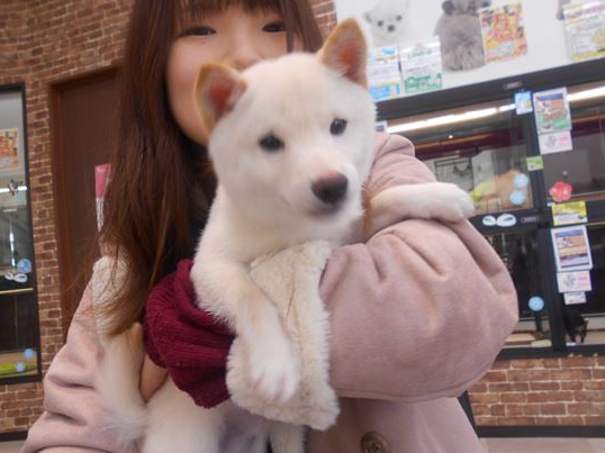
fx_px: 507
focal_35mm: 29
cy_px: 237
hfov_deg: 61.7
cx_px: 288
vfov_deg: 48.2
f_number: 3.2
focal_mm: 4.6
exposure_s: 1/30
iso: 110
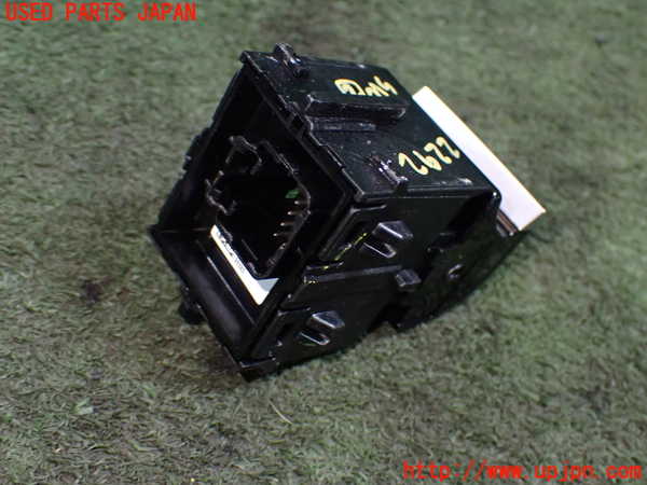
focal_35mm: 47
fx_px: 878
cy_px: 242
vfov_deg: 30.9
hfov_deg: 40.4
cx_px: 324
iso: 800
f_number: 3.1
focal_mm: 8.4
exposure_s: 1/50
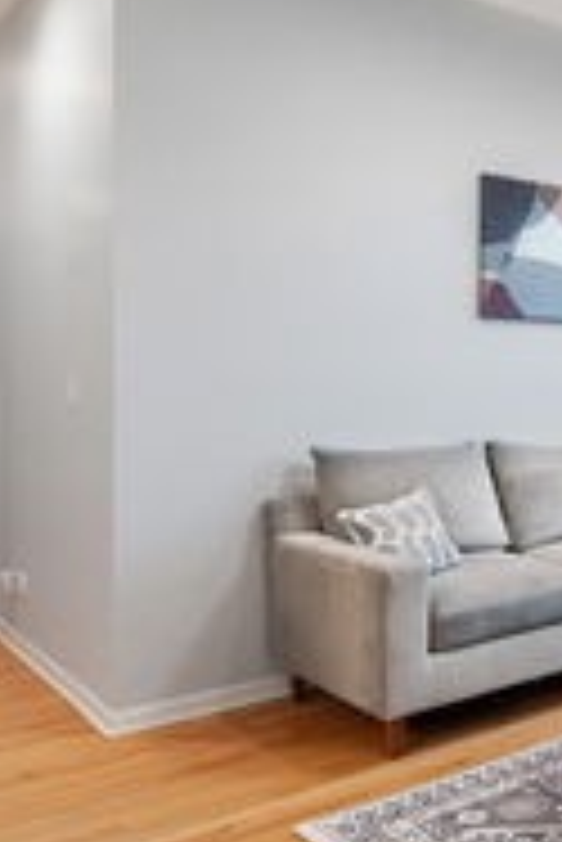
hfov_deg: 27.7
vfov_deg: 47.2
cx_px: 715
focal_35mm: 41
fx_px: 958
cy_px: 360
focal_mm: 16
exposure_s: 1.3
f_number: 7.1
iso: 320
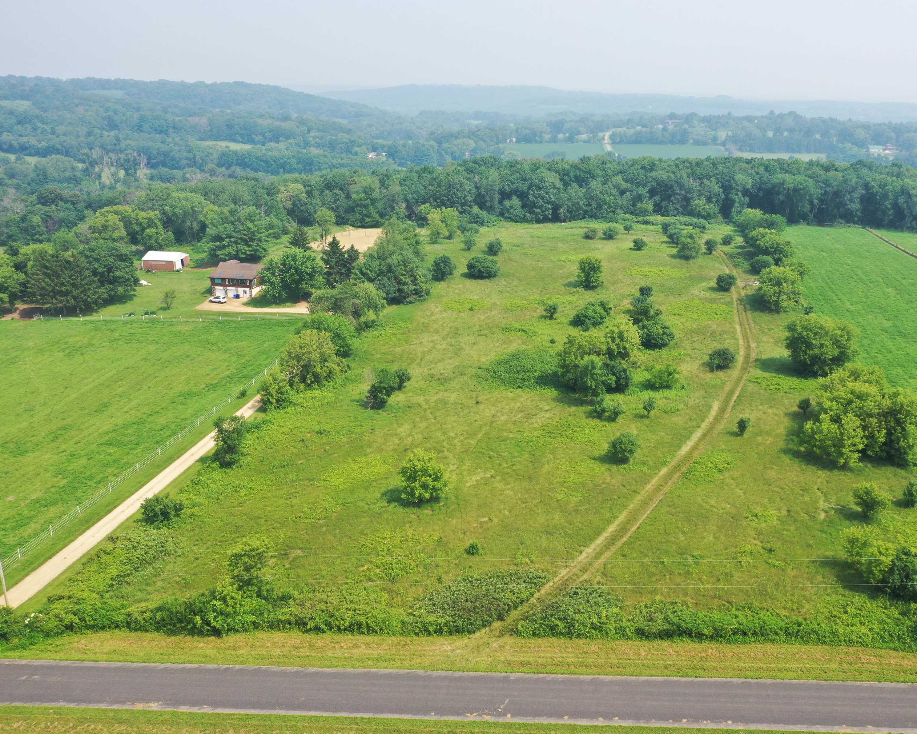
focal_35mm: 32
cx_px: 540
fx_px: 868
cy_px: 366
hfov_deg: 55.3
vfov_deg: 45.8
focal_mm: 10.26
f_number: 5.6
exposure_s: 1/320
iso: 100
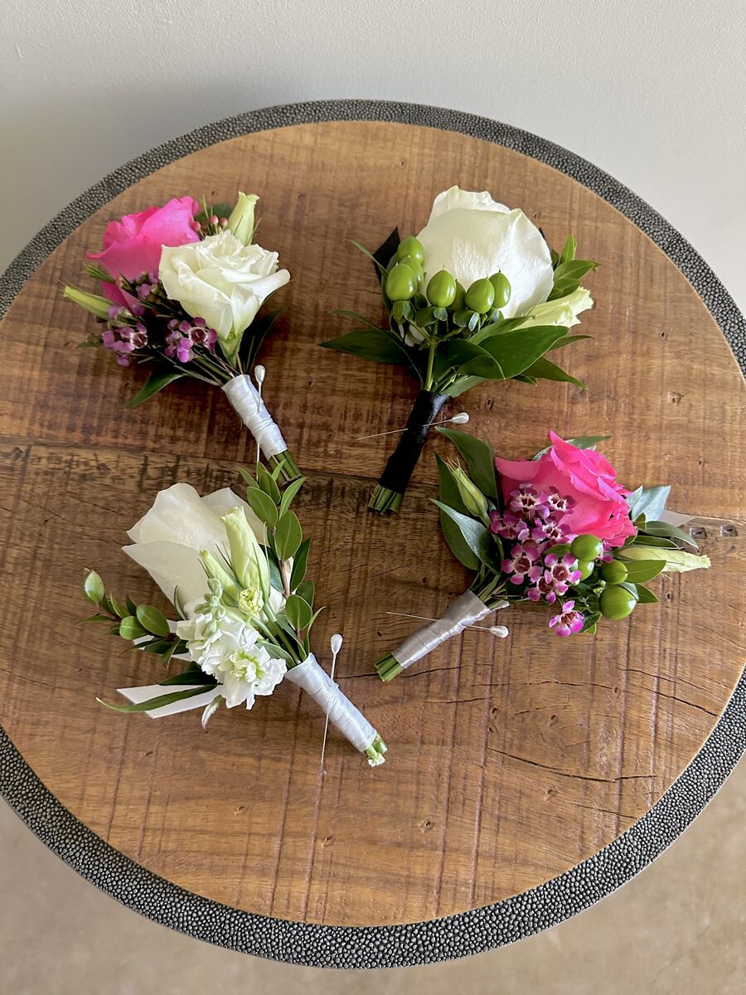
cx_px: 373
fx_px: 690
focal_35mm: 24
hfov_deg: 56.8
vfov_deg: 71.6
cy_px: 498
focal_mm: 6.86
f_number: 1.78
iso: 640
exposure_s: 1/60
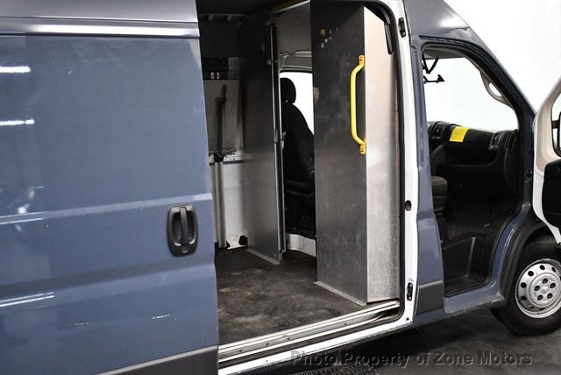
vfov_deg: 36.9
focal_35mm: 36
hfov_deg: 53.1
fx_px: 561
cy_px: 188
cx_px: 280
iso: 2000
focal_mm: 18
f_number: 3.5
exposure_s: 1/125
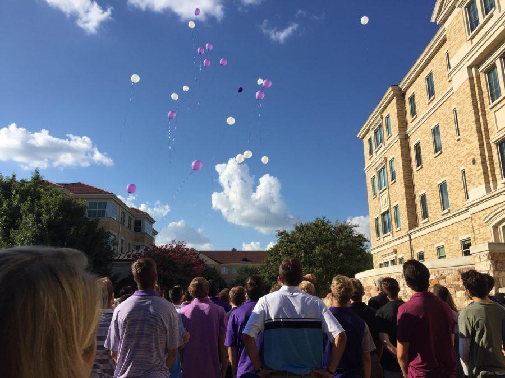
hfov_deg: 61.7
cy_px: 189
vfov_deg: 48.2
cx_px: 252
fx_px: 423
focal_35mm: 29
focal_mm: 4.15
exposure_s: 1/2326
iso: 32
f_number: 2.2
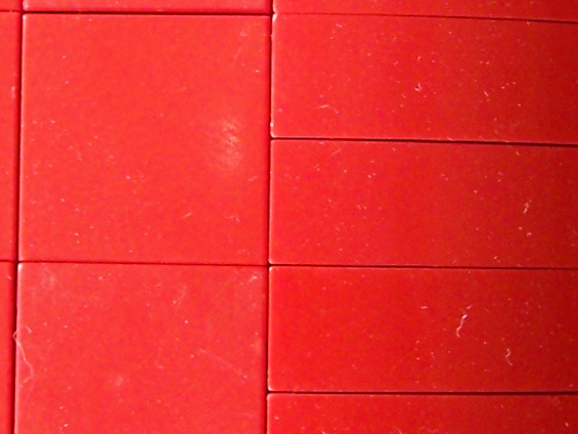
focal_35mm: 155
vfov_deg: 9.6
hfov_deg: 12.7
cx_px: 387
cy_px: 101
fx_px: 2589
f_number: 2.8
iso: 160
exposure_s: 1/20
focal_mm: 6.3
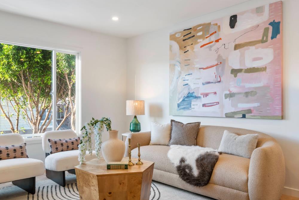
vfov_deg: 43.6
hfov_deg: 61.9
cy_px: 109
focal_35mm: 30
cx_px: 148
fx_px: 249
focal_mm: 20
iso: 320
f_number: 16
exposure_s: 1/2.5
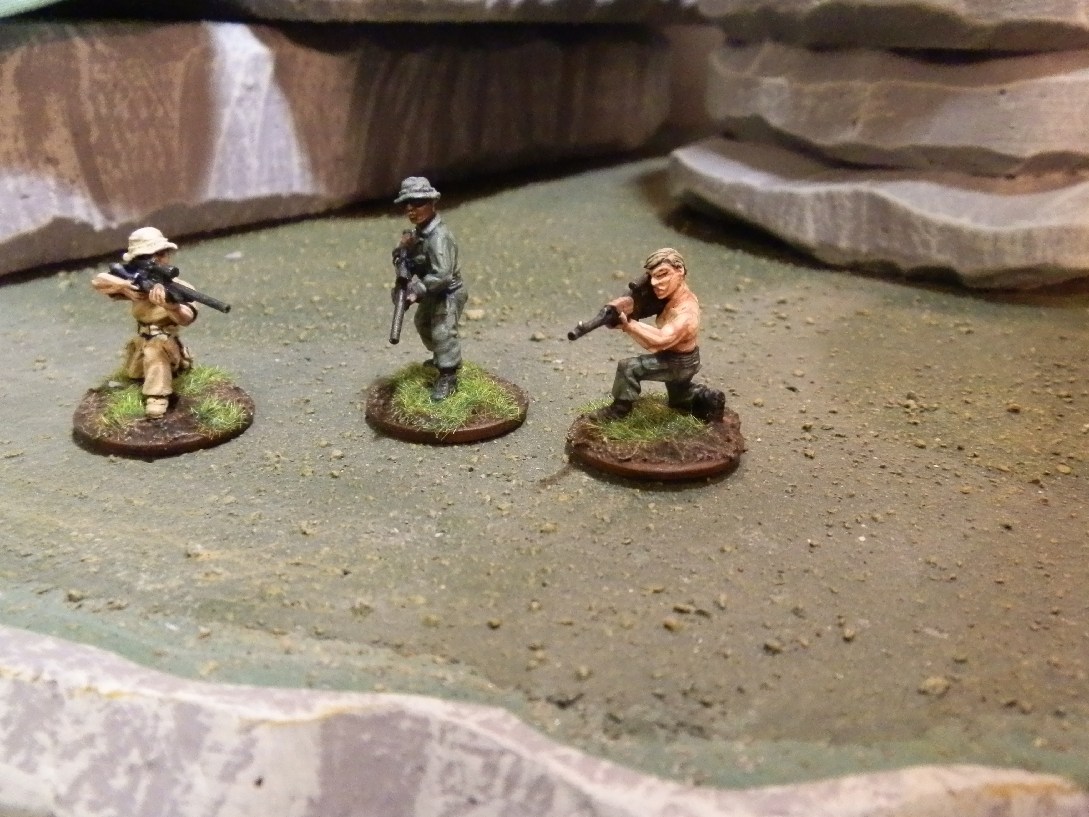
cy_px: 413
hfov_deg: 61.7
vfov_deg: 48.2
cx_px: 537
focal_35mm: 29
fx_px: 912
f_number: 3.1
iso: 800
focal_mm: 5
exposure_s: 1/60
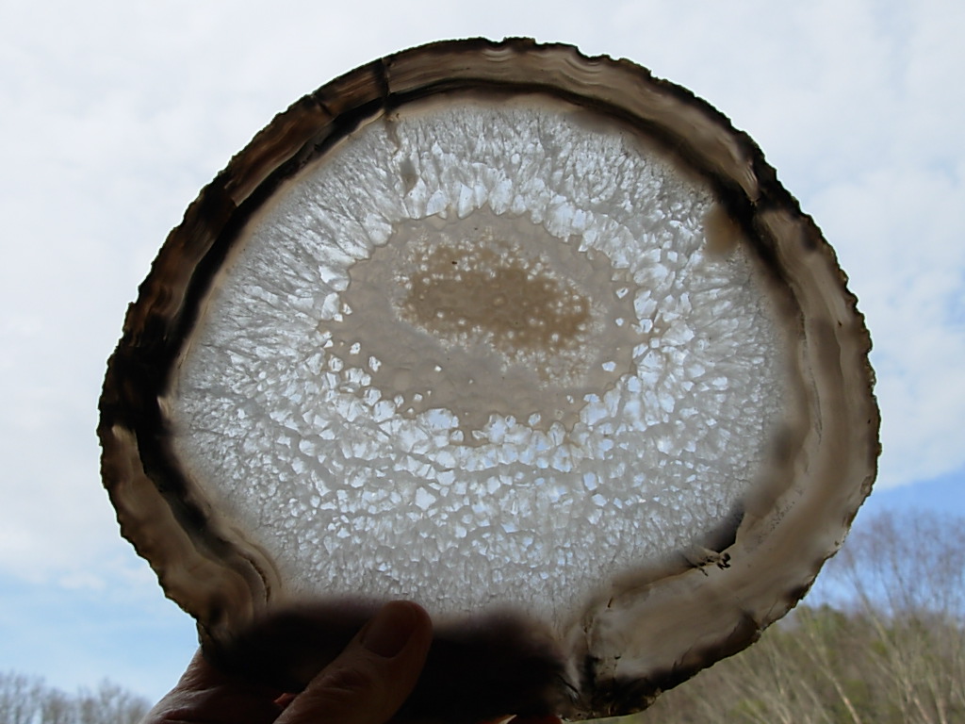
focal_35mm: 38
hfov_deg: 49.0
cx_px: 482
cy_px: 362
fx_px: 1059
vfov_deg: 37.7
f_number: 2.9
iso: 50
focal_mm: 6.3
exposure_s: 1/912
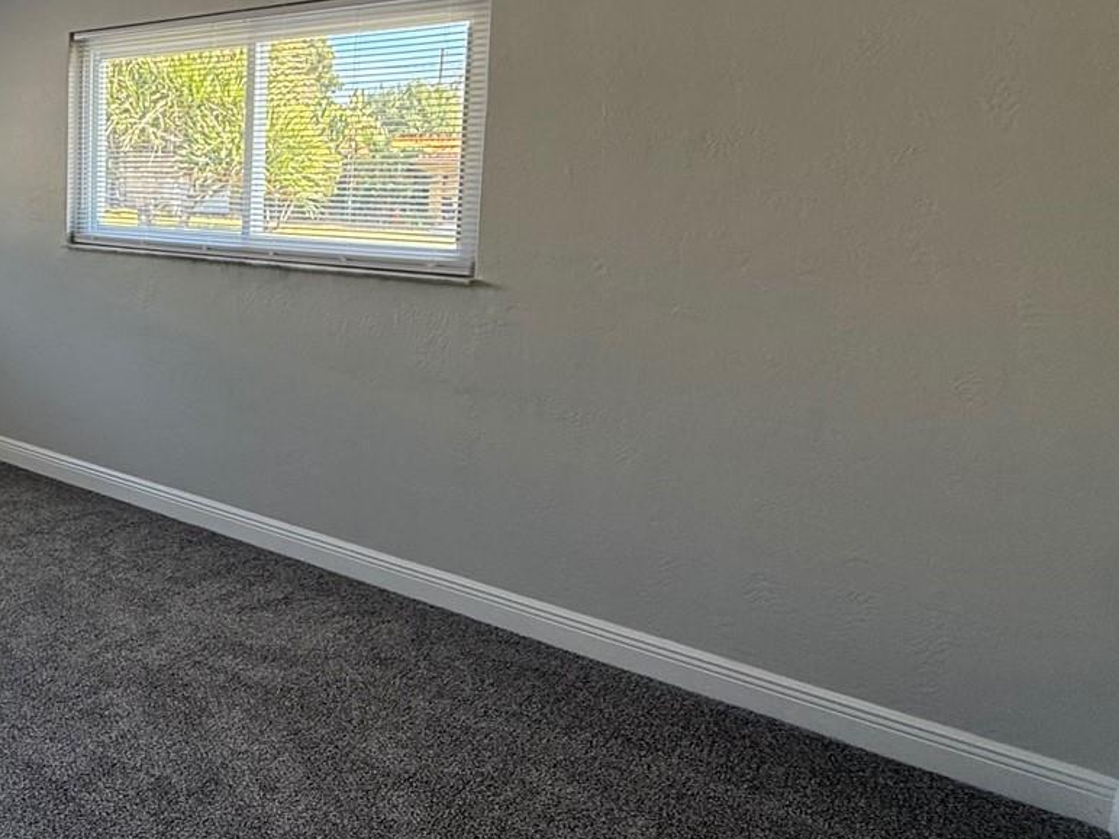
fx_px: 937
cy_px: 278
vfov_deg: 47.4
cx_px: 115
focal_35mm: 29
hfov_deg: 53.9
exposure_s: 1/99
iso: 64
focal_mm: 2.22
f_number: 2.2
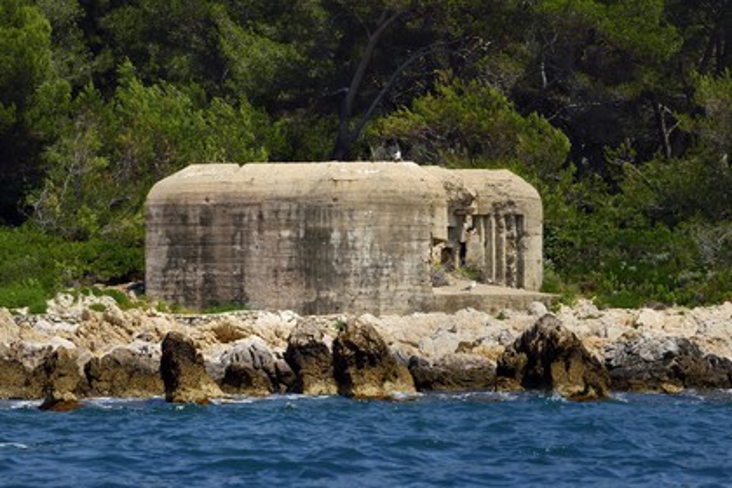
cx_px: 366
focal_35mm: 175
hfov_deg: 11.7
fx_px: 3558
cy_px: 244
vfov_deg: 7.8
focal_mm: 175
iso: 200
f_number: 6.3
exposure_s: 1/1000
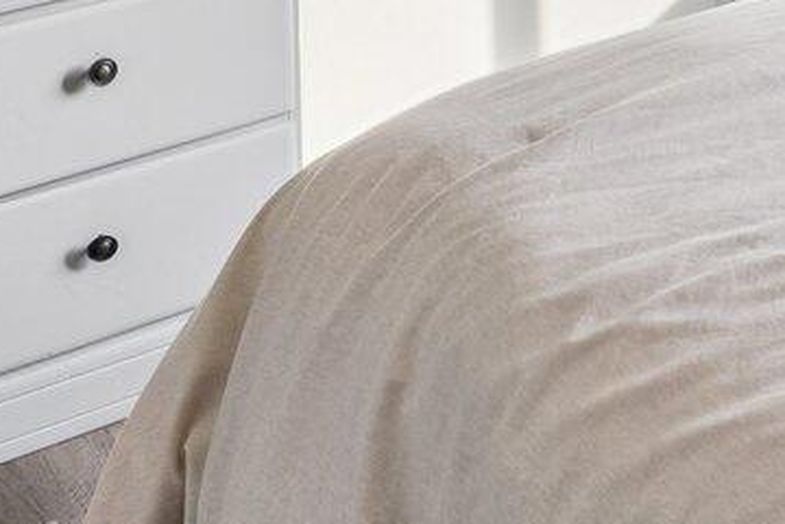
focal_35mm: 91
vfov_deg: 12.2
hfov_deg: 19.2
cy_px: -712
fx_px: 1984
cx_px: 1223
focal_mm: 16
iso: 160
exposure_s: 1/30
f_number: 8
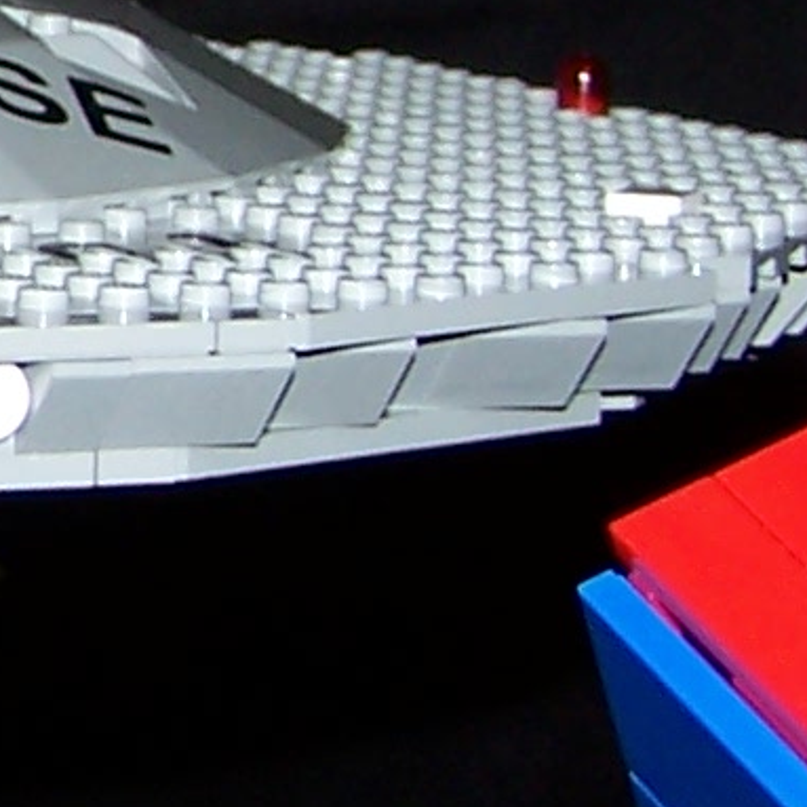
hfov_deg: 7.5
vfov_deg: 7.7
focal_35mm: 226
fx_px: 5961
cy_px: -114
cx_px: -706
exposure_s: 1/60
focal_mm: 6.3
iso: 80
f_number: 2.8
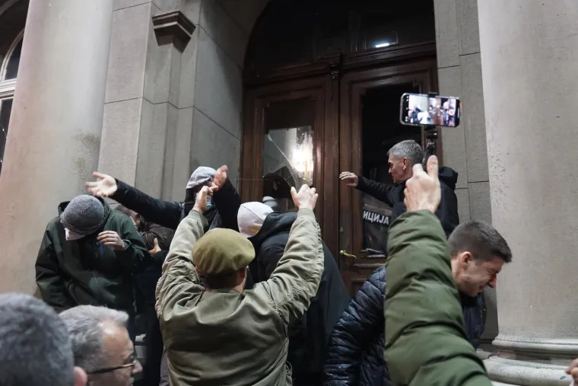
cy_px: 193
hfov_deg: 61.9
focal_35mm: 30
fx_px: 482
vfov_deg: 43.6
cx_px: 289
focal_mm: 30
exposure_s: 1/125
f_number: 4
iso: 4000
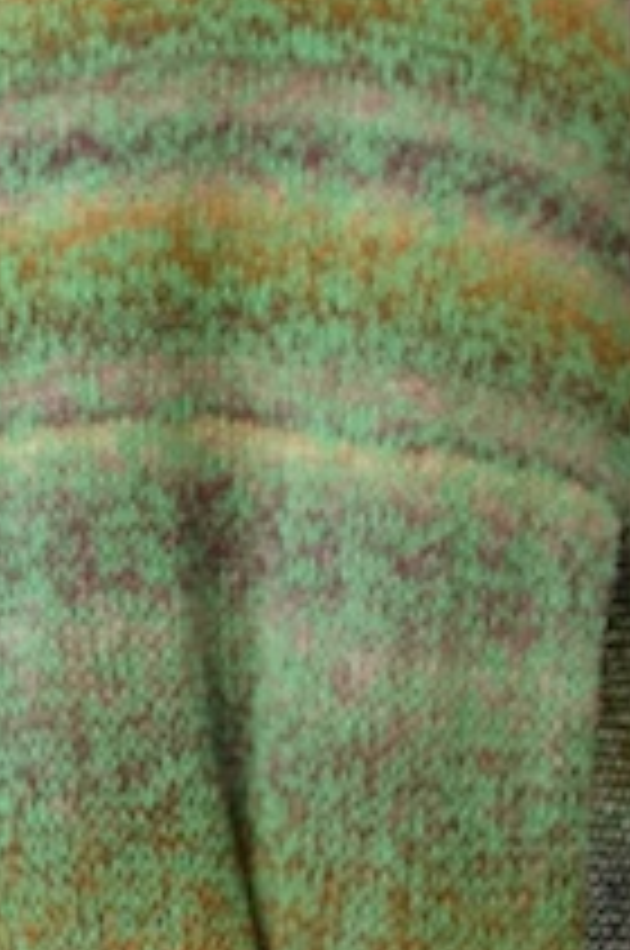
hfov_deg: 3.8
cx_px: 194
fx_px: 9586
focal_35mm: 364
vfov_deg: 5.7
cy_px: -104
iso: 100
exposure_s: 1/320
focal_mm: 50
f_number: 2.5
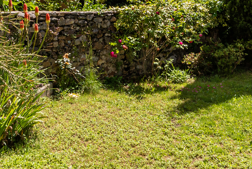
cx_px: 103
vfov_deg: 18.3
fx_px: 511
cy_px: 3
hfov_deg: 27.6
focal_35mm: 73
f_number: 9
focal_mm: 14
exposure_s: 1/200
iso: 100
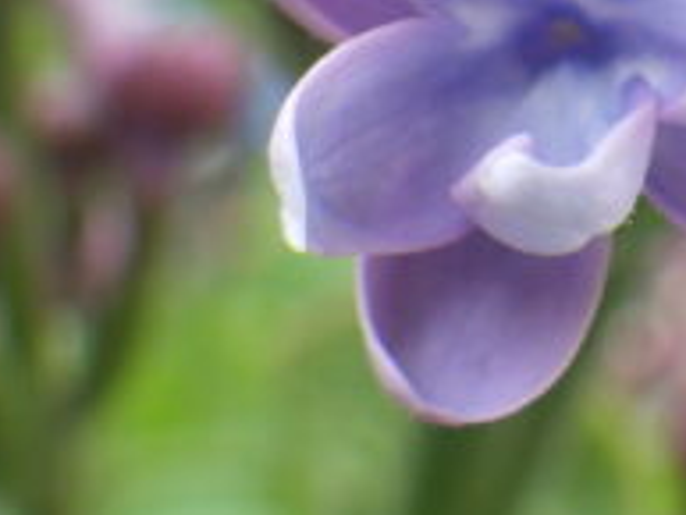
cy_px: 44
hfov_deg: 19.4
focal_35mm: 100
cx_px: 567
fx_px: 1983
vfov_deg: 14.6
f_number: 3.8
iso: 125
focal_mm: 6.1
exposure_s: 1/200
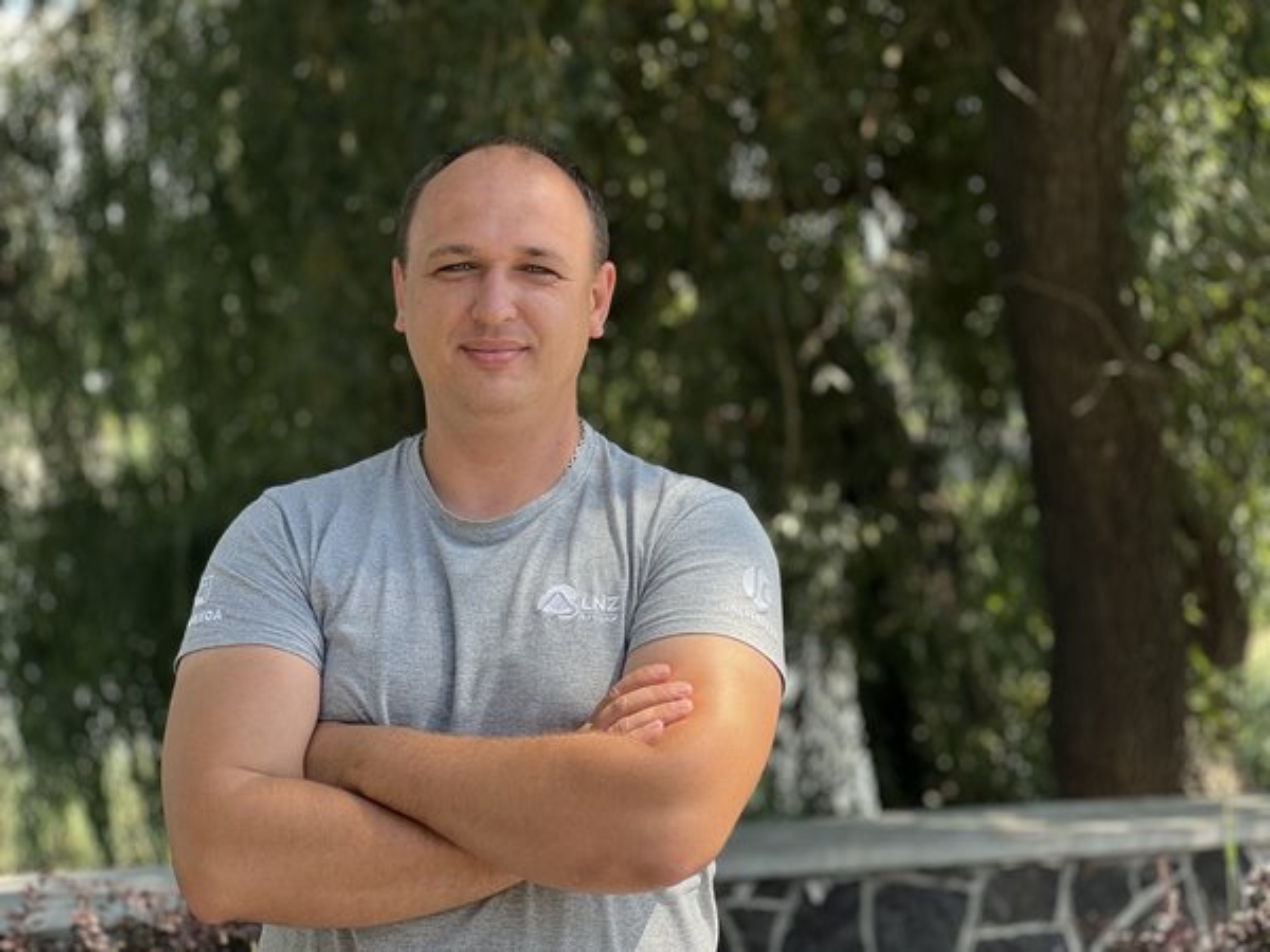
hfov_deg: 25.3
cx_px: 635
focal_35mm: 77
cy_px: 476
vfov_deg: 19.1
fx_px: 2825
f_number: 2.8
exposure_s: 1/148
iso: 20
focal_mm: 9
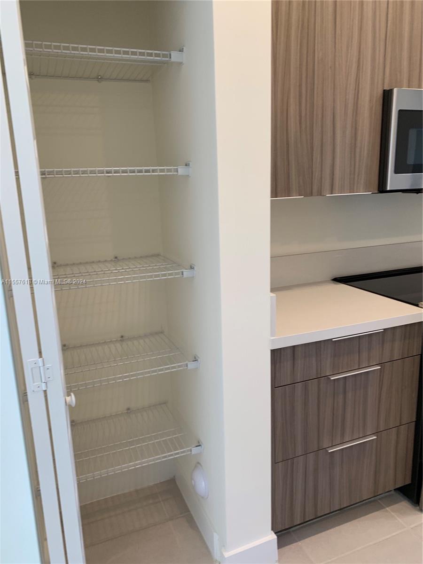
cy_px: 282
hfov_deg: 53.1
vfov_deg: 67.3
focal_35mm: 26
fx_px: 424
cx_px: 212
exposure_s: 1/60
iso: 64
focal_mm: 4.25
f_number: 1.8
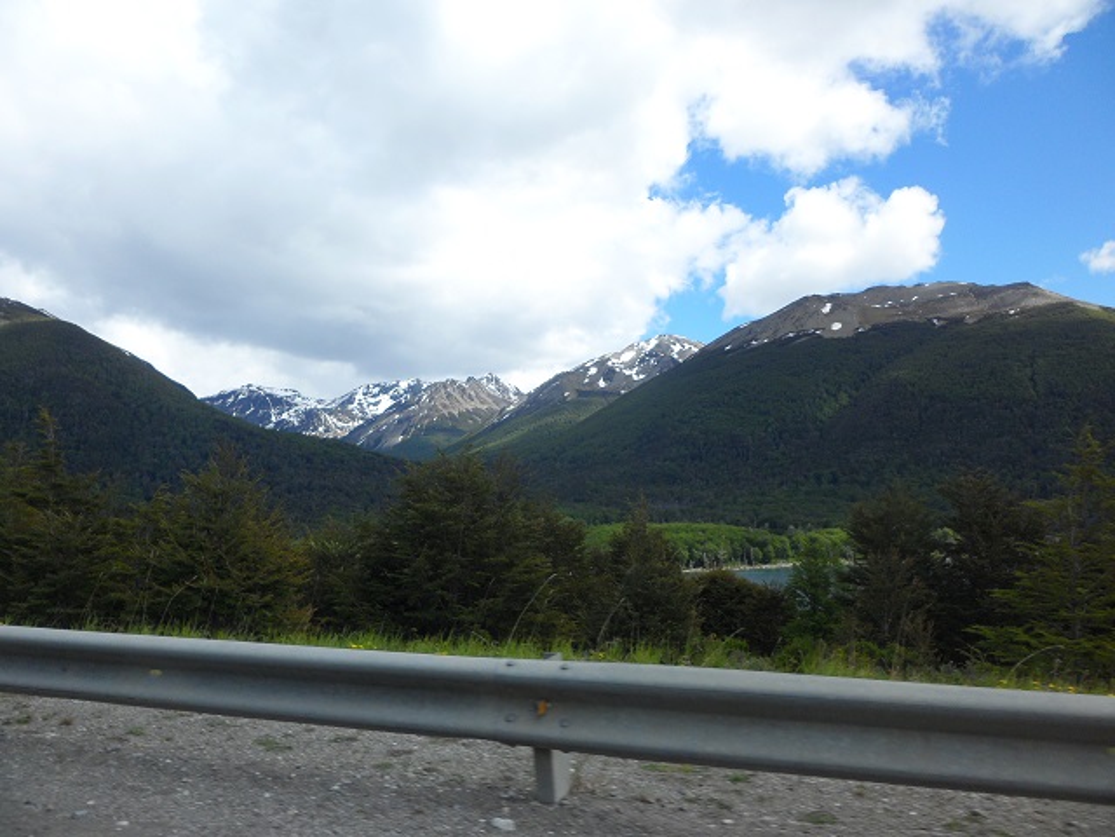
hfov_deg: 65.3
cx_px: 558
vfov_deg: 51.4
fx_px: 870
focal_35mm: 27
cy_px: 418
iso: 80
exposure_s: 1/750
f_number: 3.5
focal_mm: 4.9
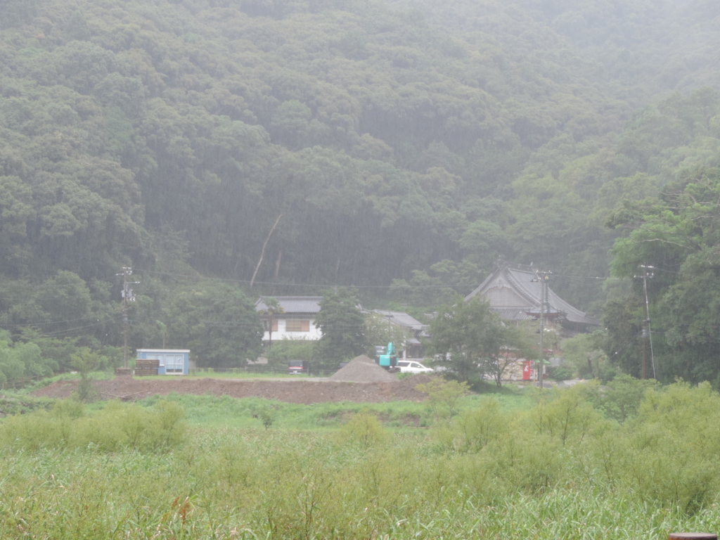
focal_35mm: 120
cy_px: 270
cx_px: 360
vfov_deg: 12.3
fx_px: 2496
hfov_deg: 16.4
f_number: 4.2
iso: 80
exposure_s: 1/100
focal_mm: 21.4
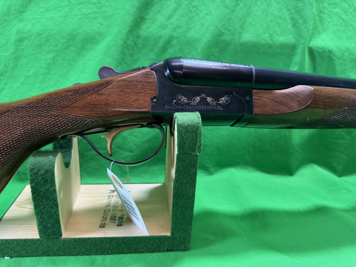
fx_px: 247
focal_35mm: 24
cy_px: 134
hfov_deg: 71.6
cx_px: 178
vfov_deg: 56.8
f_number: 1.78
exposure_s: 1/120
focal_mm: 6.76
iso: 64
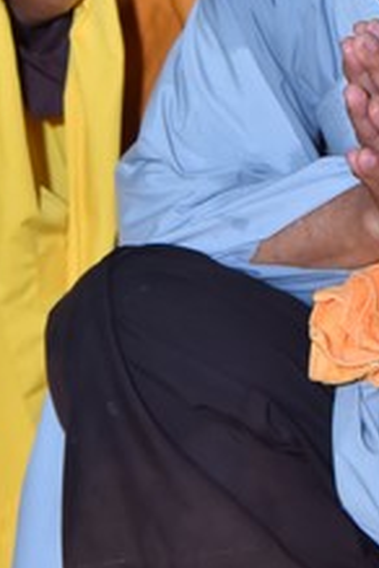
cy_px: -21
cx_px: 354
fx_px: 2716
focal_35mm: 172
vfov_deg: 11.8
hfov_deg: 8.0
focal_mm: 58
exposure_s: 1/160
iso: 800
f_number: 5.6
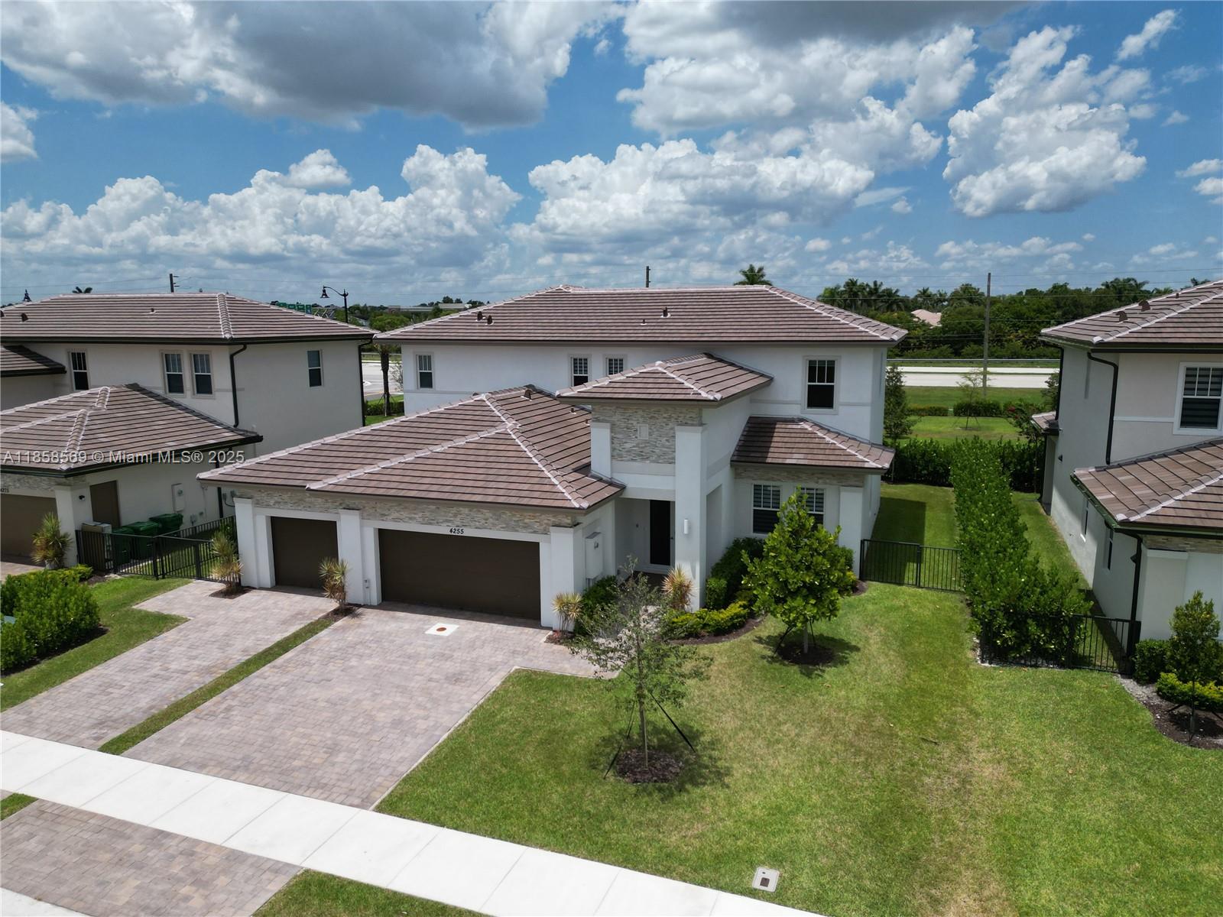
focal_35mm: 24
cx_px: 612
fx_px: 848
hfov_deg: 71.6
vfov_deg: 56.8
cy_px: 458
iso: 130
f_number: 1.7
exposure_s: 1/5000
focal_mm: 6.72
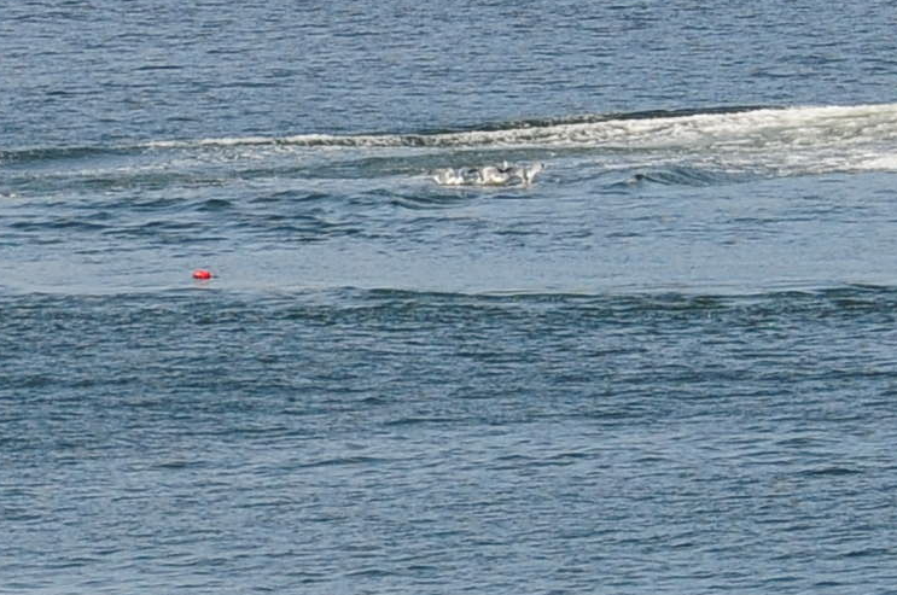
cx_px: 101
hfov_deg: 3.7
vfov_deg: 2.4
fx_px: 14004
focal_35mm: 563
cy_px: 188
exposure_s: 1/500
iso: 200
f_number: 11
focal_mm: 65
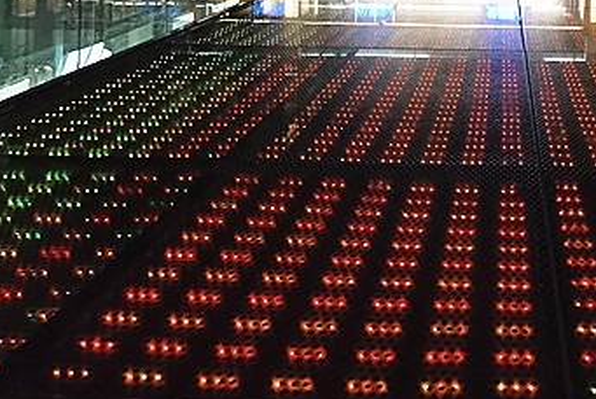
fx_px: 646
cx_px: 486
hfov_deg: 46.6
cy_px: -103
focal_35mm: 39
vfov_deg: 28.8
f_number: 2.2
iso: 250
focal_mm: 2.35
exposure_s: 1/30
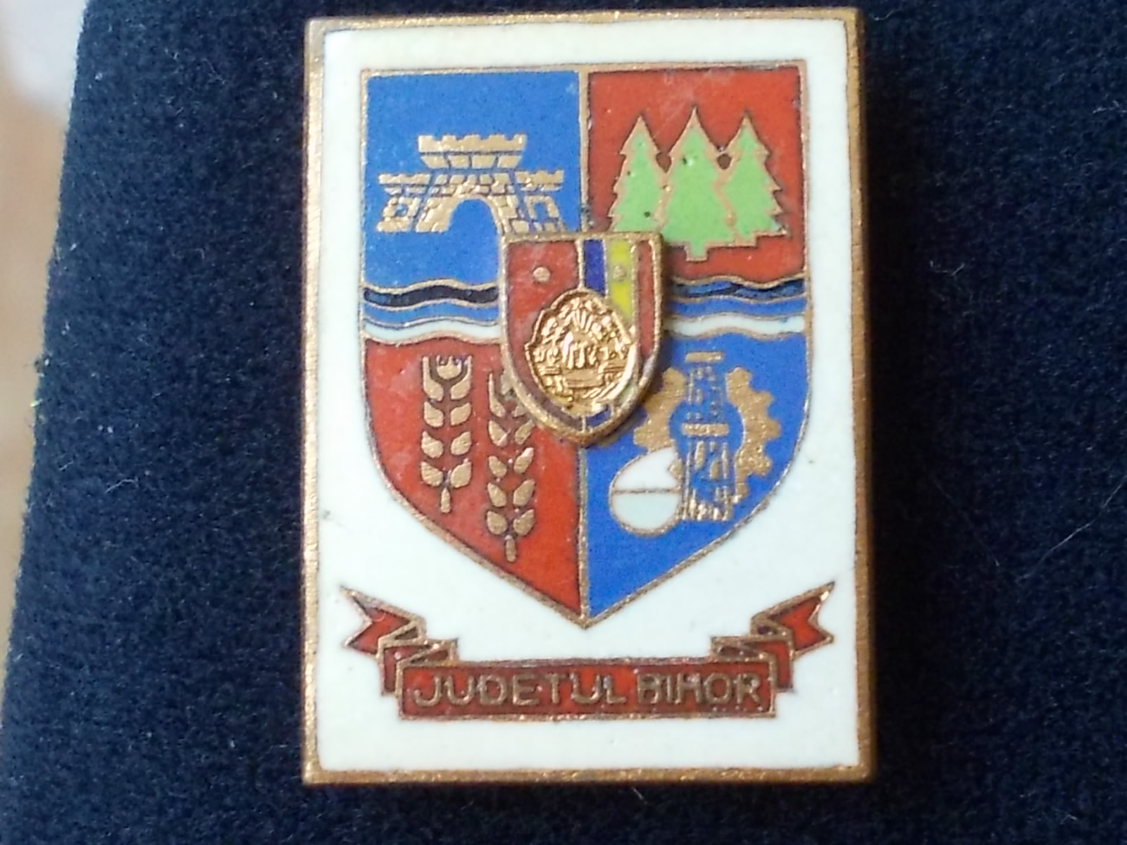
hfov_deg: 43.9
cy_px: 422
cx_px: 564
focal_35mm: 43
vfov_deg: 33.6
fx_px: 1400
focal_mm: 6.1
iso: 200
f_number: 3.3
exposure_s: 1/60
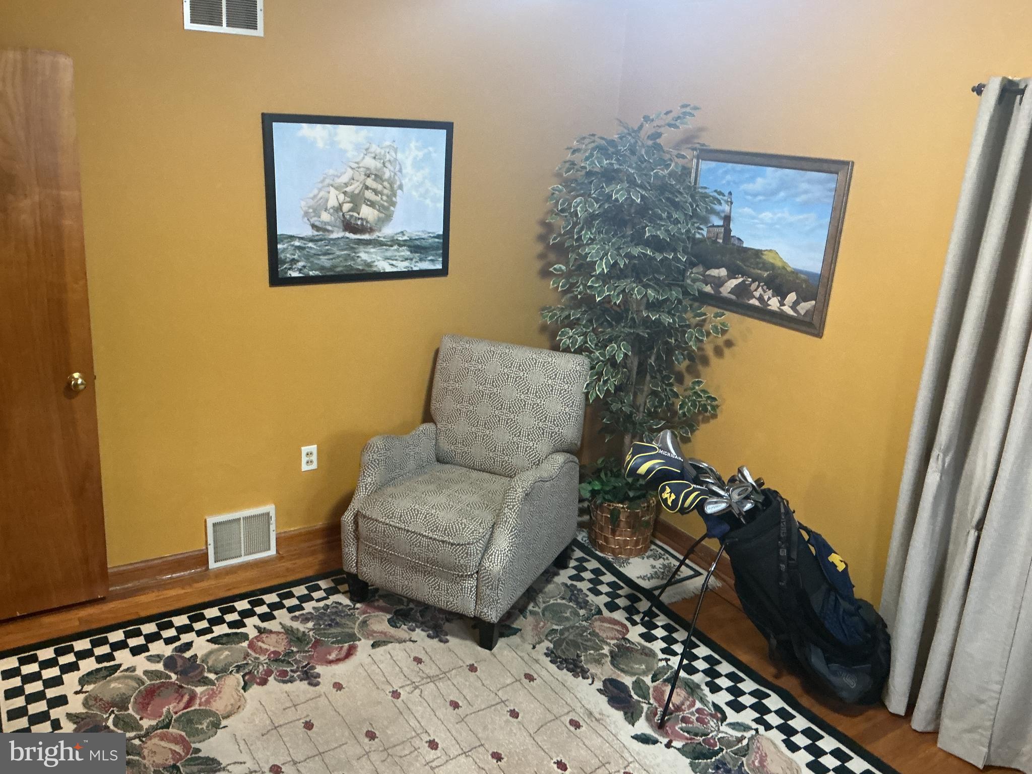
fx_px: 865
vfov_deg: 48.2
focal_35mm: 29
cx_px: 516
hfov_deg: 61.7
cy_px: 387
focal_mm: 3
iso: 320
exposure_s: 1/40
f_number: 1.8
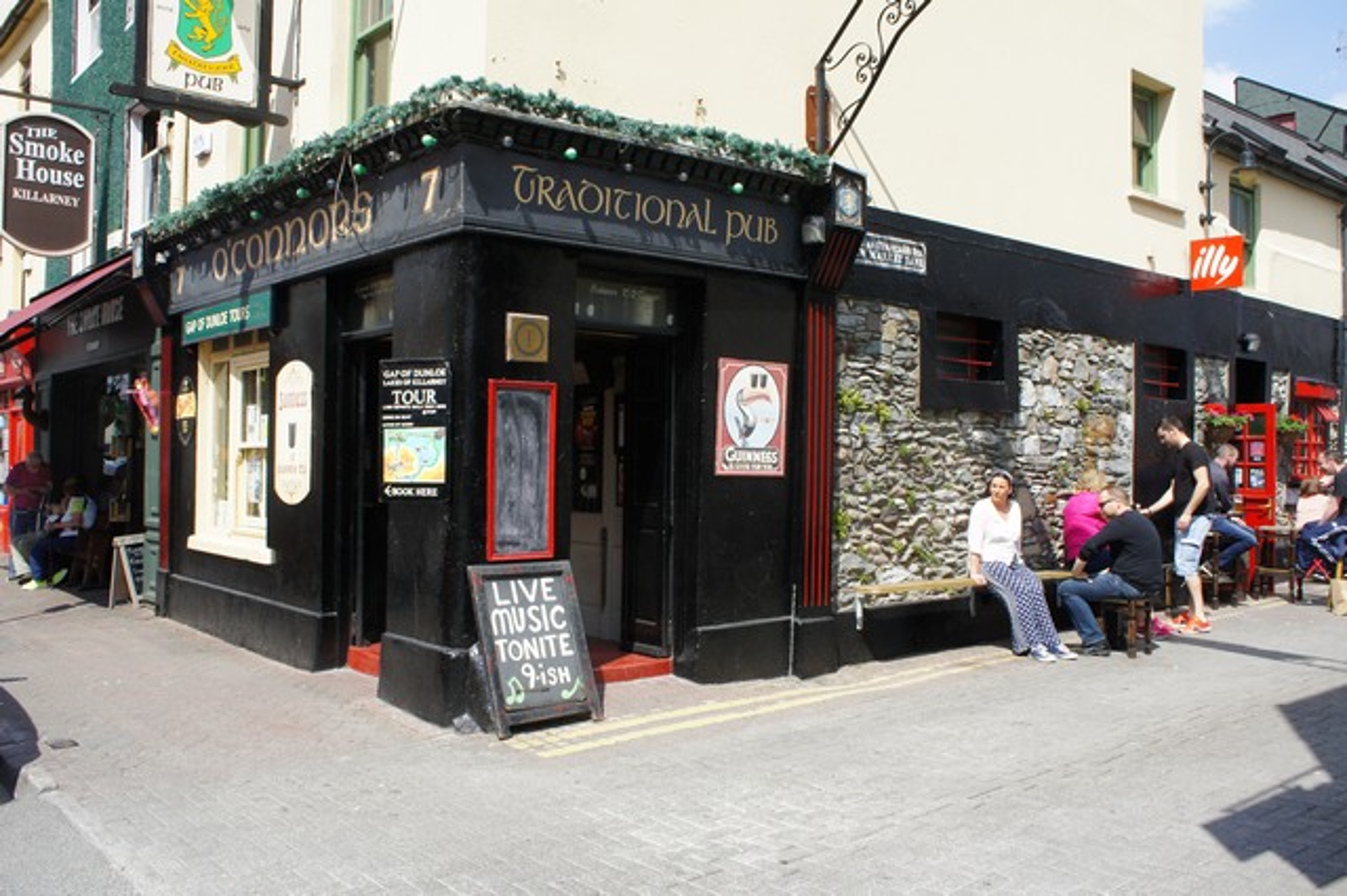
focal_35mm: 30
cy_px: 448
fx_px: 1122
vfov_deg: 43.6
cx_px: 674
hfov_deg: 62.0
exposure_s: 1/125
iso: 200
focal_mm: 20
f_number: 11
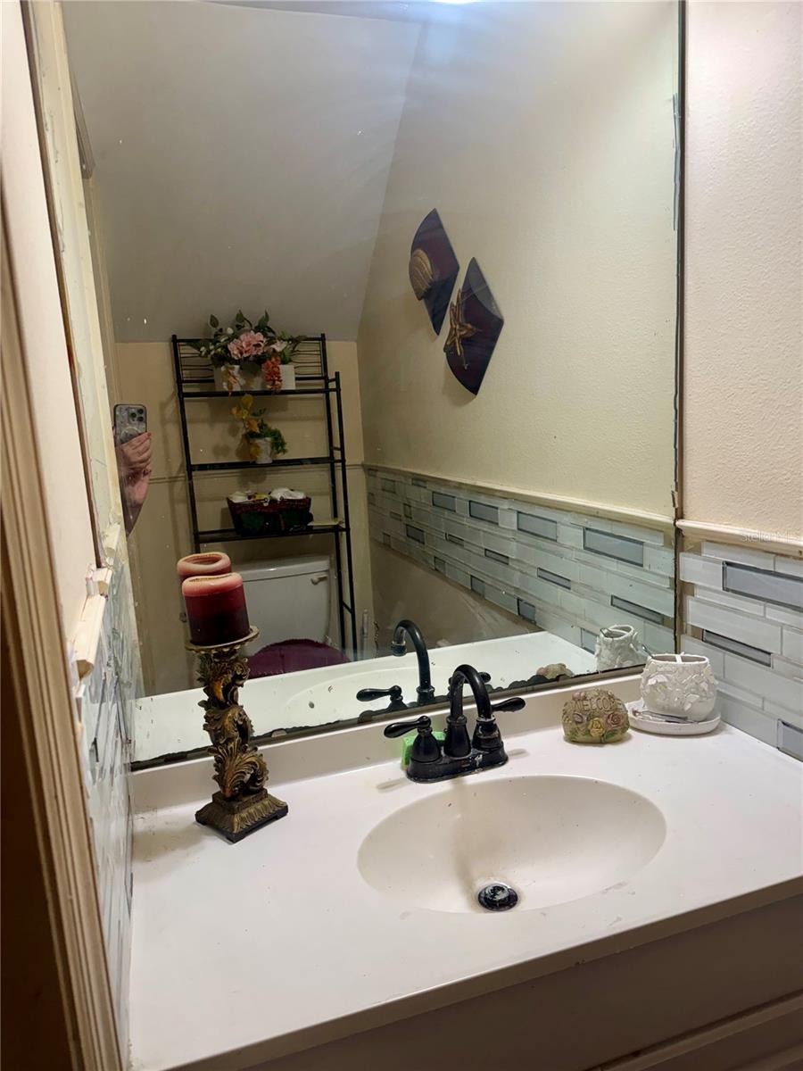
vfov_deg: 71.6
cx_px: 402
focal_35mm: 24
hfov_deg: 56.8
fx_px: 742
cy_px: 536
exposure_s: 1/120
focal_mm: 6.76
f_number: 1.78
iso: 200
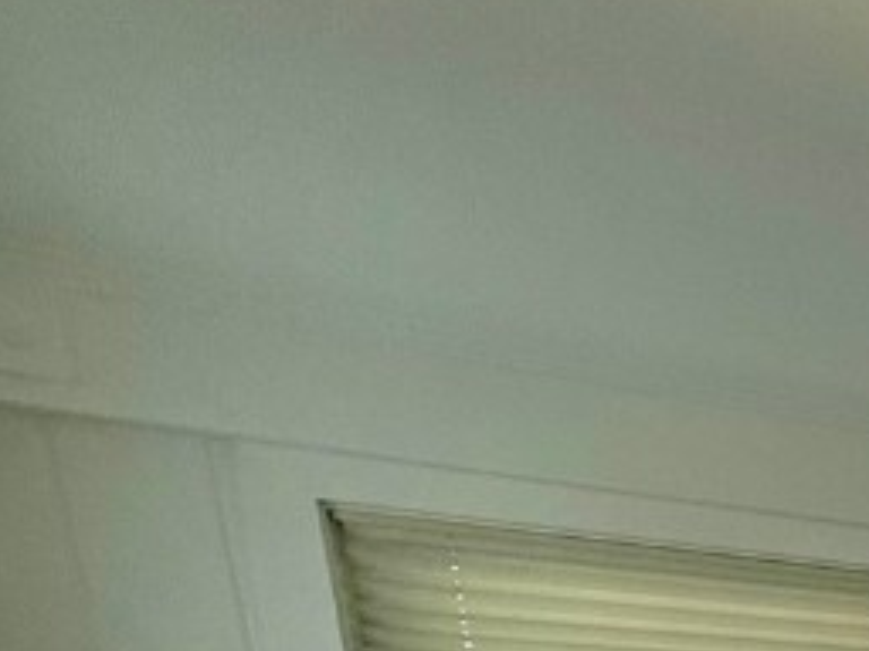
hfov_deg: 20.9
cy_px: 1146
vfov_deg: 19.8
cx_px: 1626
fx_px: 1406
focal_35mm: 56
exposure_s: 1/120
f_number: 2.2
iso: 80
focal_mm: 2.22
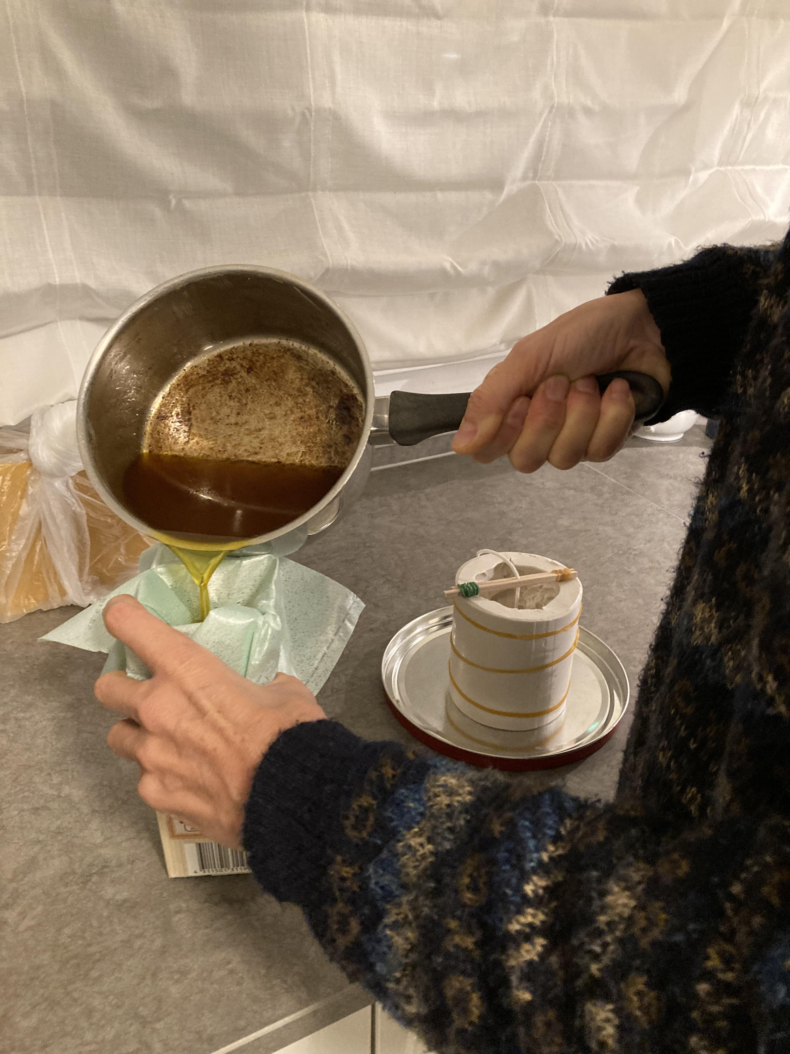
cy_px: 527
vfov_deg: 63.4
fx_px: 852
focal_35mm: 28
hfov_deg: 49.7
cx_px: 395
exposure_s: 1/25
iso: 400
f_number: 1.8
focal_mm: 3.99
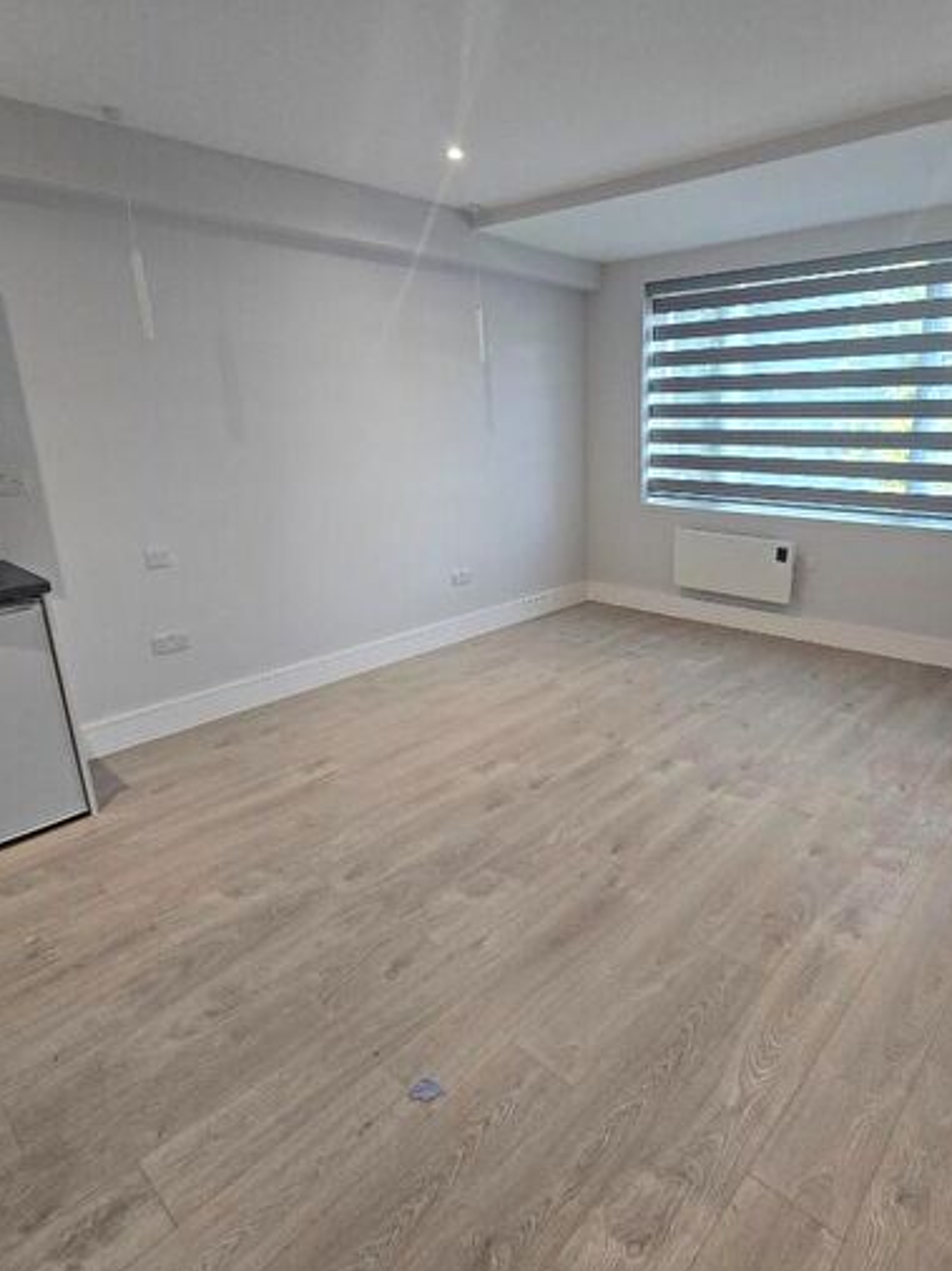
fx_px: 661
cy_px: 619
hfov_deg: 70.4
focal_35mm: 18
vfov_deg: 87.8
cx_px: 595
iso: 125
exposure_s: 1/50
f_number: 2.2
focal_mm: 2.2
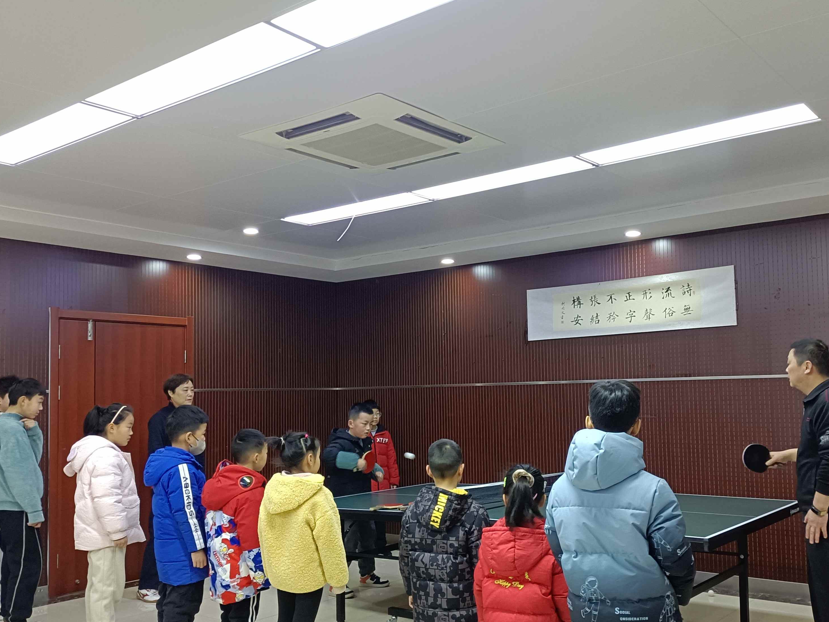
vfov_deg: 41.7
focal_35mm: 34
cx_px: 461
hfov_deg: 53.8
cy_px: 348
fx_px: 814
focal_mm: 4.71
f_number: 1.79
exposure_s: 1/50
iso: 519
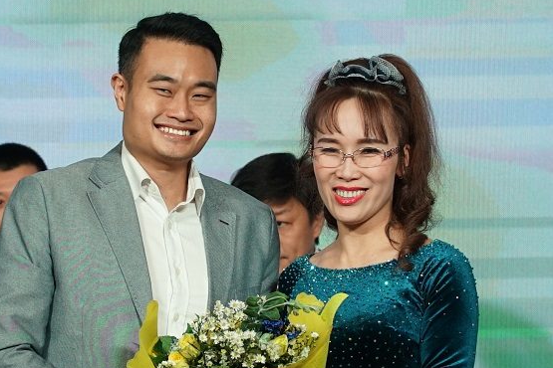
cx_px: 240
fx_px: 4347
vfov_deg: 4.9
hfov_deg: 7.3
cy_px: 185
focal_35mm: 283
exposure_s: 1/200
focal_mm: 105
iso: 800
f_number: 5.6
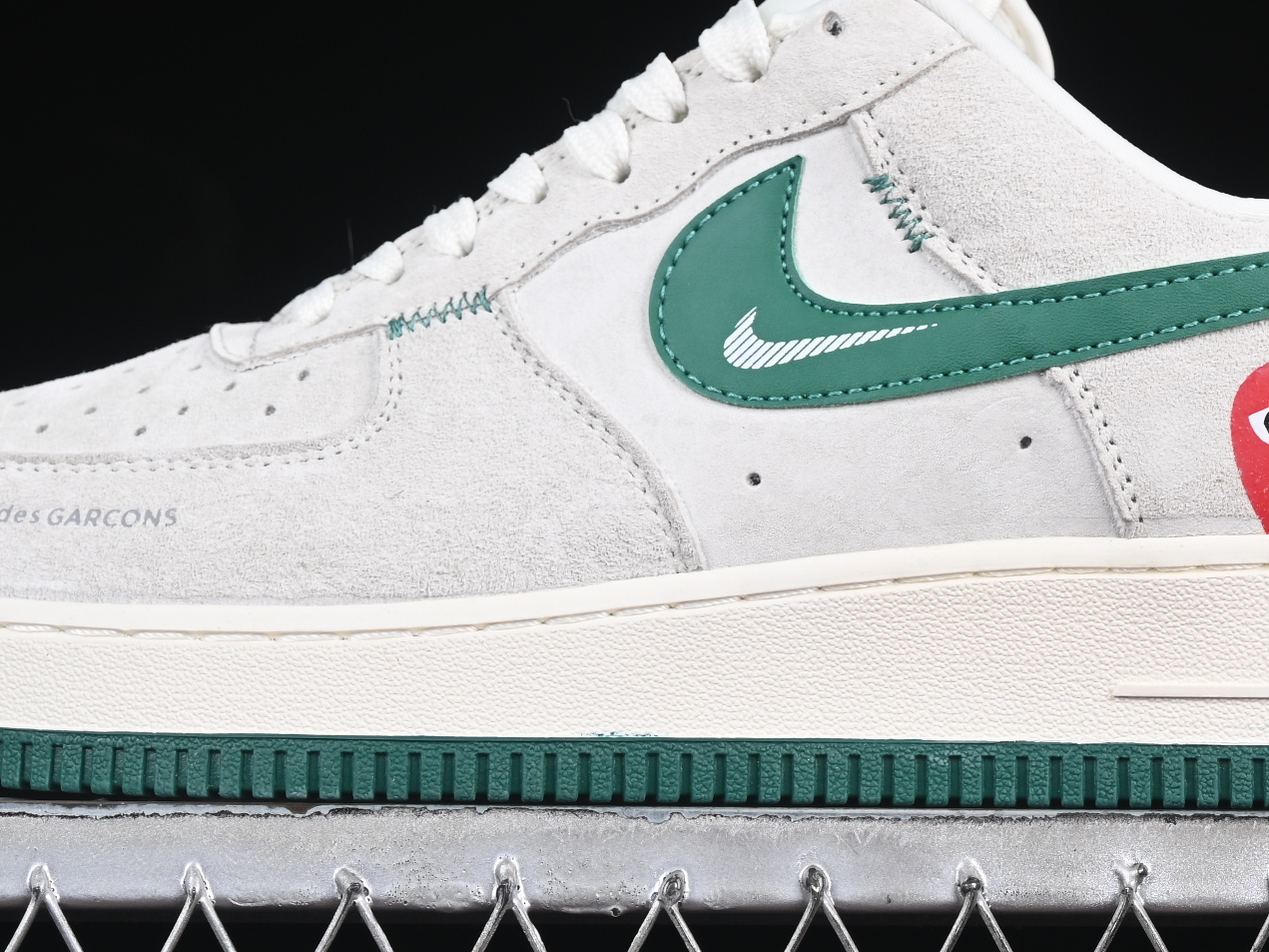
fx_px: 5792
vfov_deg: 9.4
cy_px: 236
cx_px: 724
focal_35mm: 158
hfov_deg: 12.5
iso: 160
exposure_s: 1/80
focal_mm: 50
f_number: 8
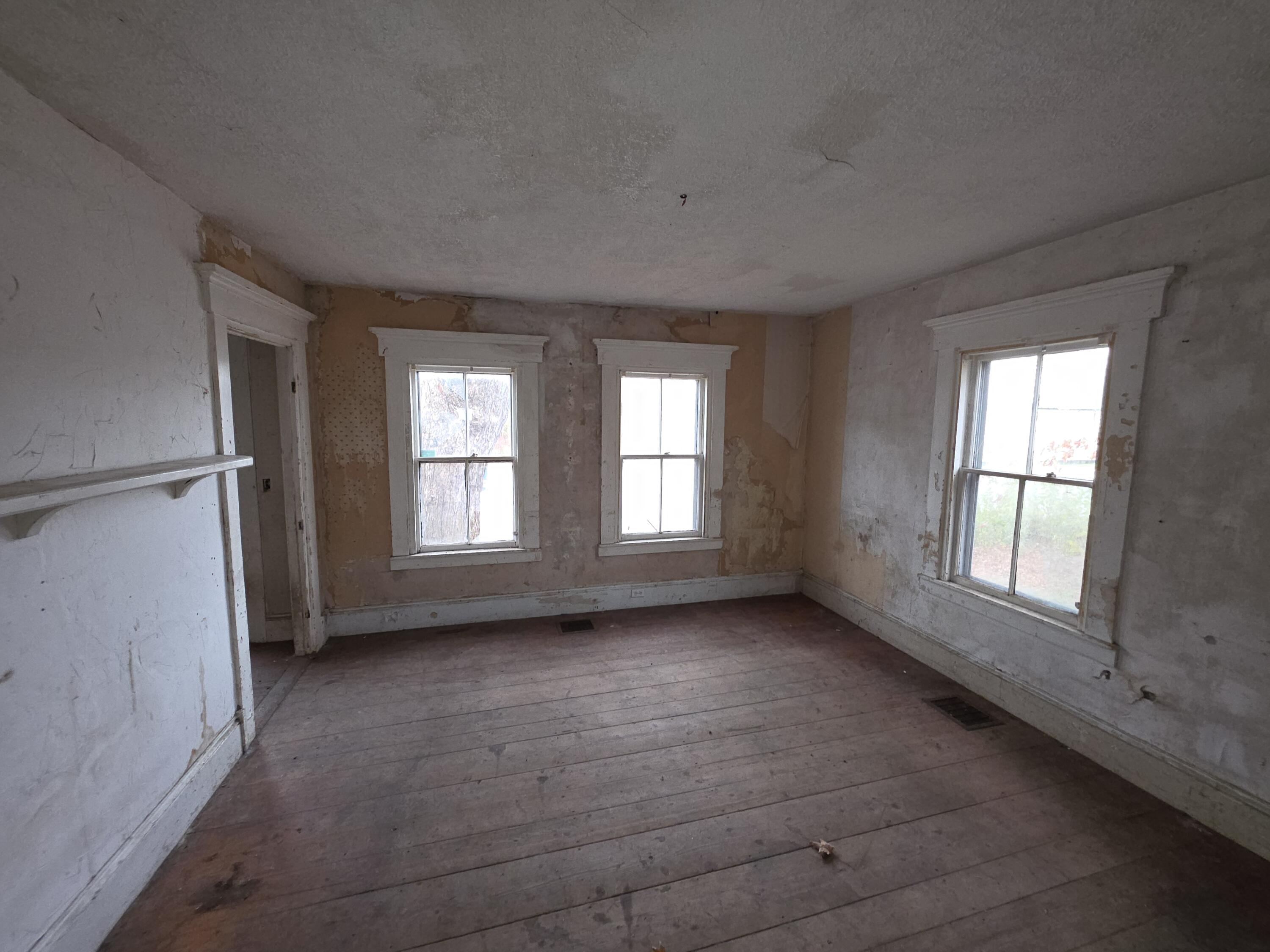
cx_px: 635
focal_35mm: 13
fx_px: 477
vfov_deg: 89.9
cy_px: 476
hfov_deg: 106.2
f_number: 1.9
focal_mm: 2.2
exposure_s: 1/60
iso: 125
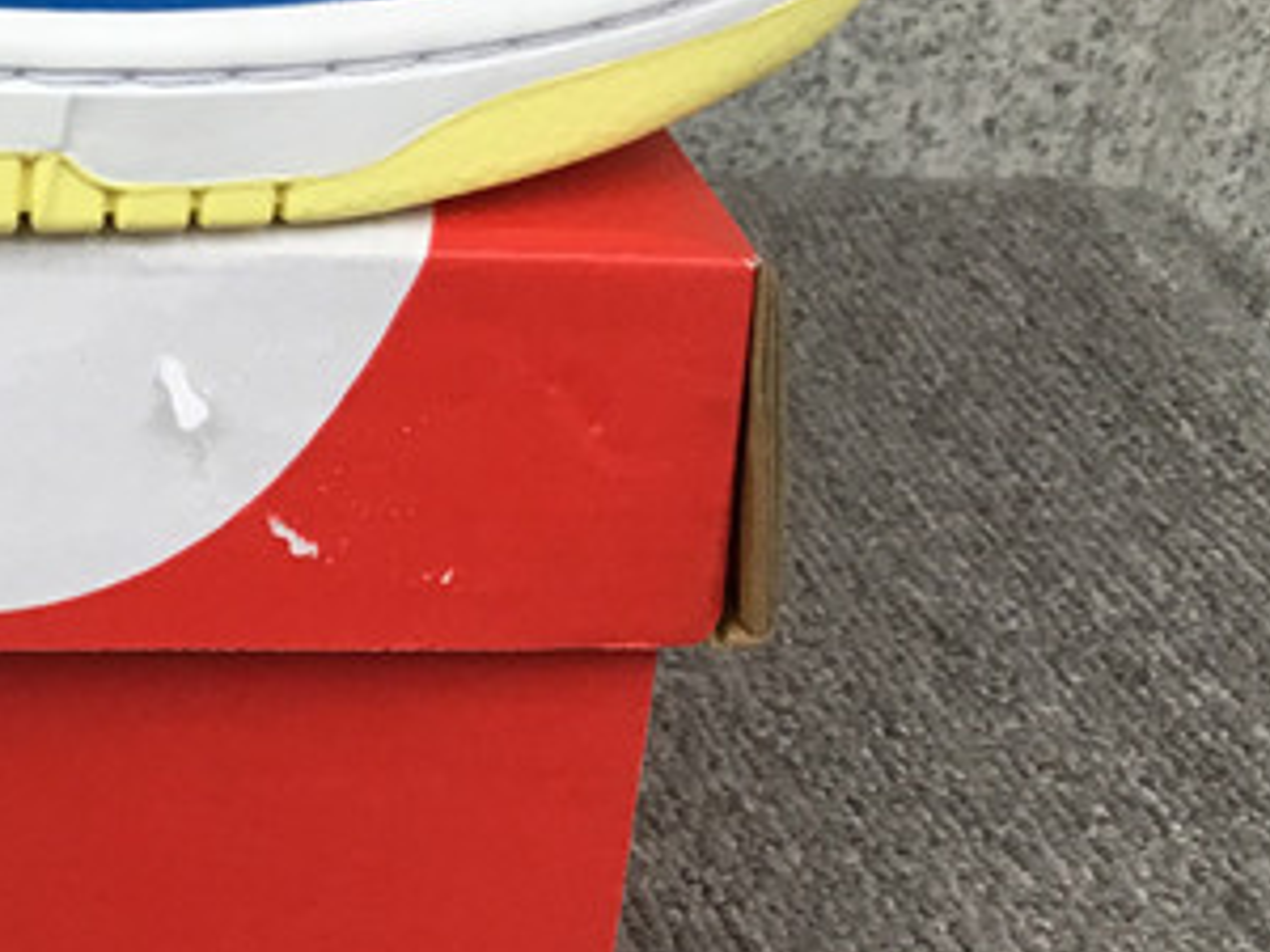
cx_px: -453
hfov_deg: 19.2
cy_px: 28
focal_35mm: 93
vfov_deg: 15.6
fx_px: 3412
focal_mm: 3.3
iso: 25
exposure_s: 1/33
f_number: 2.4
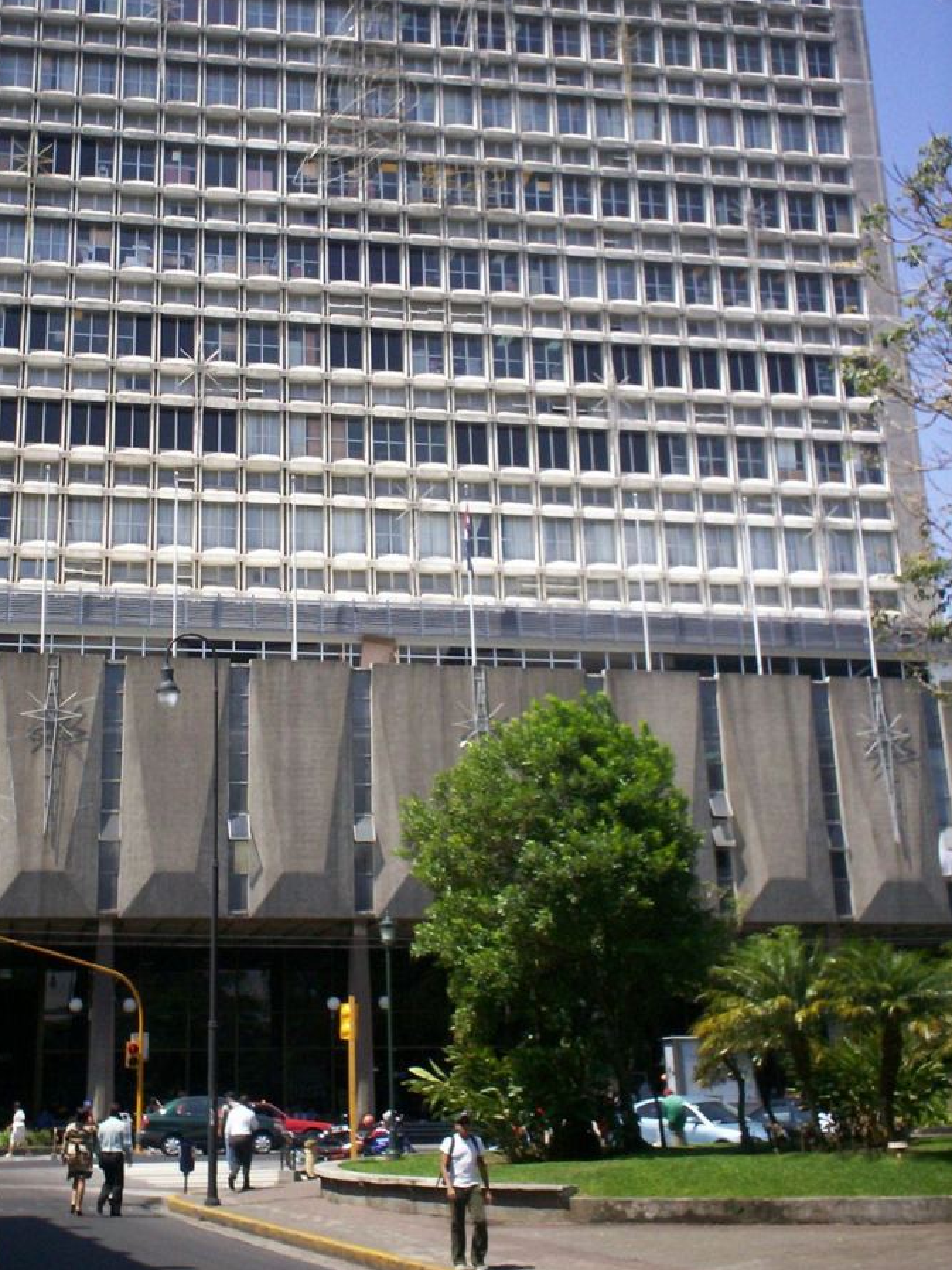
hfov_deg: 31.4
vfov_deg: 41.1
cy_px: 535
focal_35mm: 46
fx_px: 1688
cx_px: 351
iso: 100
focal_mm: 6
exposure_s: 1/391
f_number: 4.5
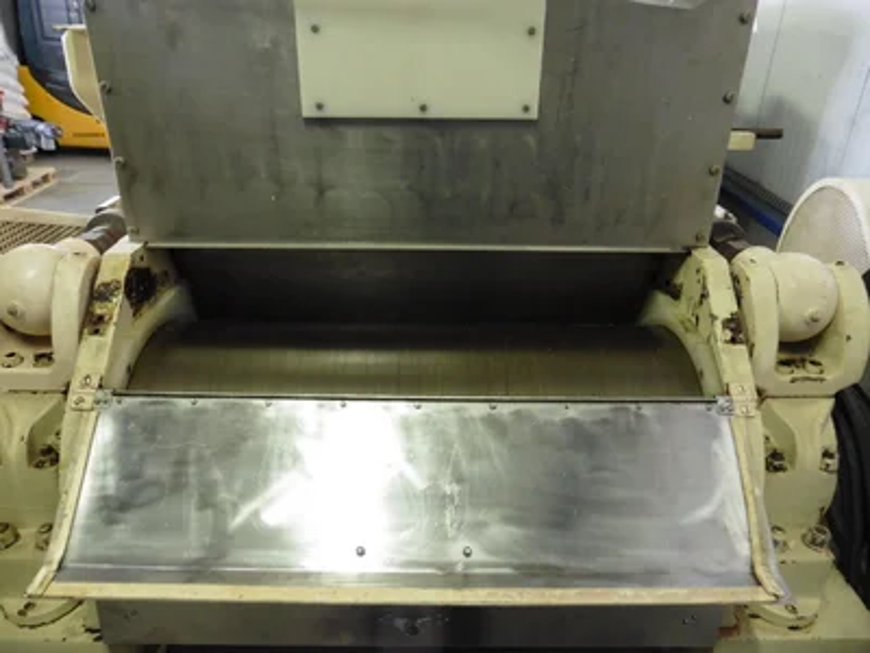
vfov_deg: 56.8
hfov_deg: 71.6
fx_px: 603
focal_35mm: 24
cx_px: 435
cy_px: 326
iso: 400
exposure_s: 1/20
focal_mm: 4.3
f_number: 3.3
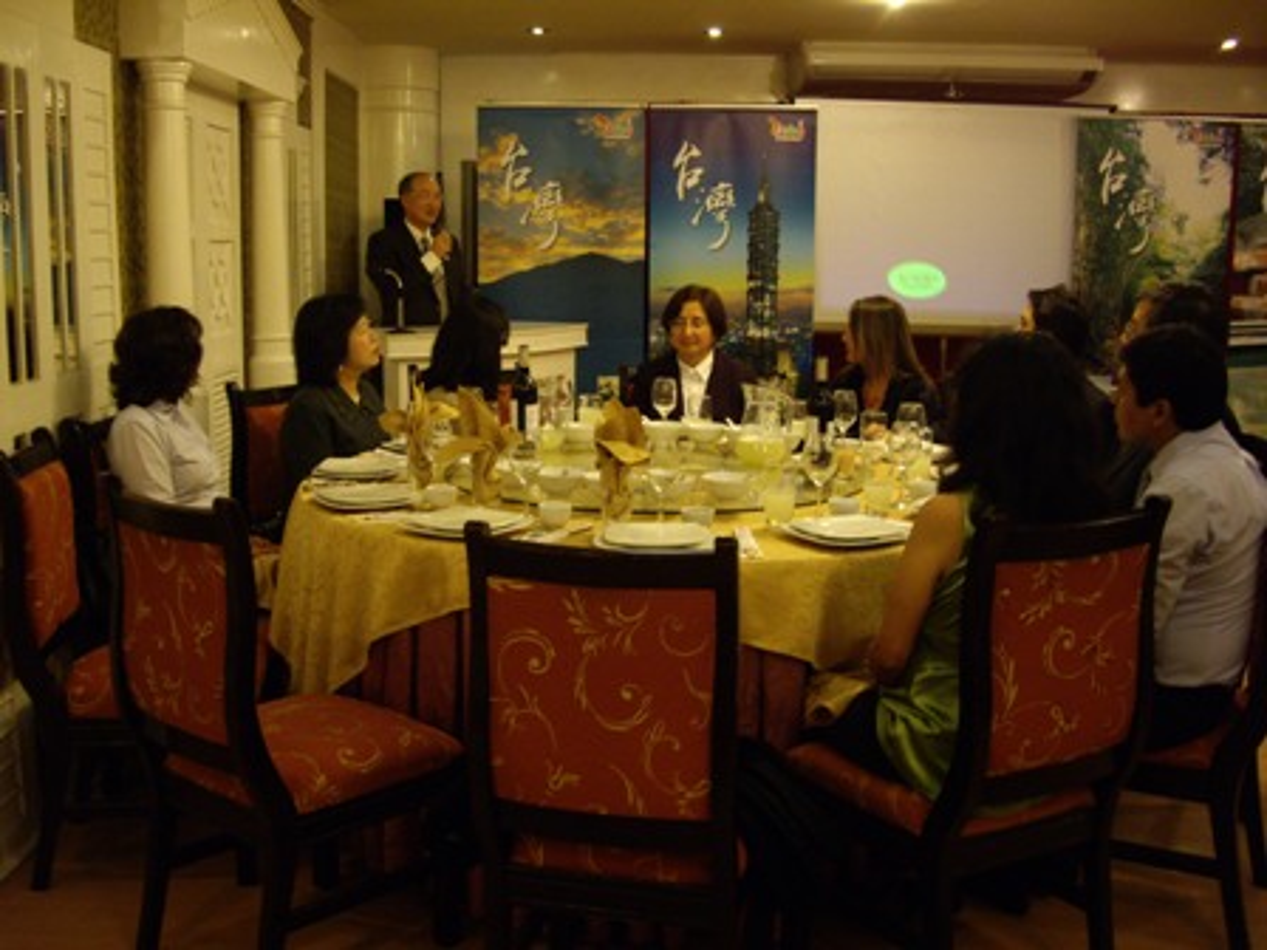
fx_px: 1391
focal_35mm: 38
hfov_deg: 49.0
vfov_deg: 37.7
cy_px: 475
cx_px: 634
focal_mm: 7.9
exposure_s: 1/15
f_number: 2.8
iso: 400
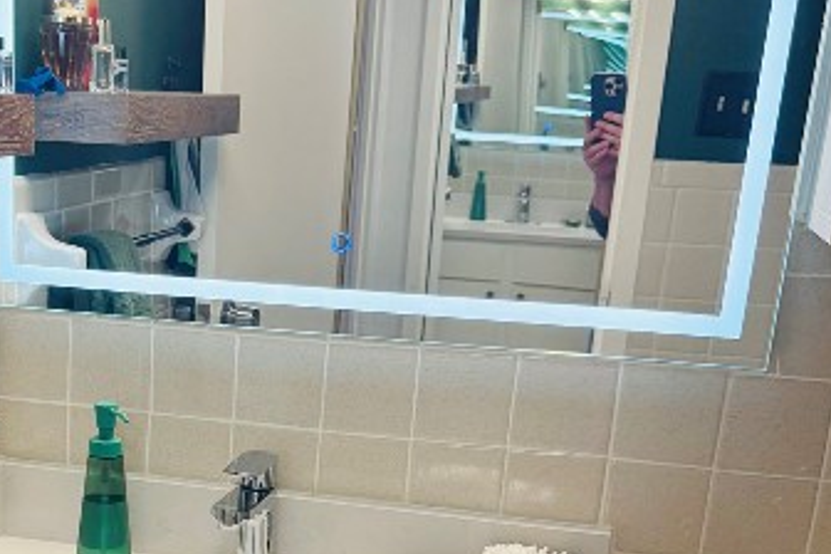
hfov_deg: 33.9
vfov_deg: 23.0
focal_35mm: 57
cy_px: 527
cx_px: 148
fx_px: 1316
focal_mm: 6.76
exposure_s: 1/115
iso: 160
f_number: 1.78
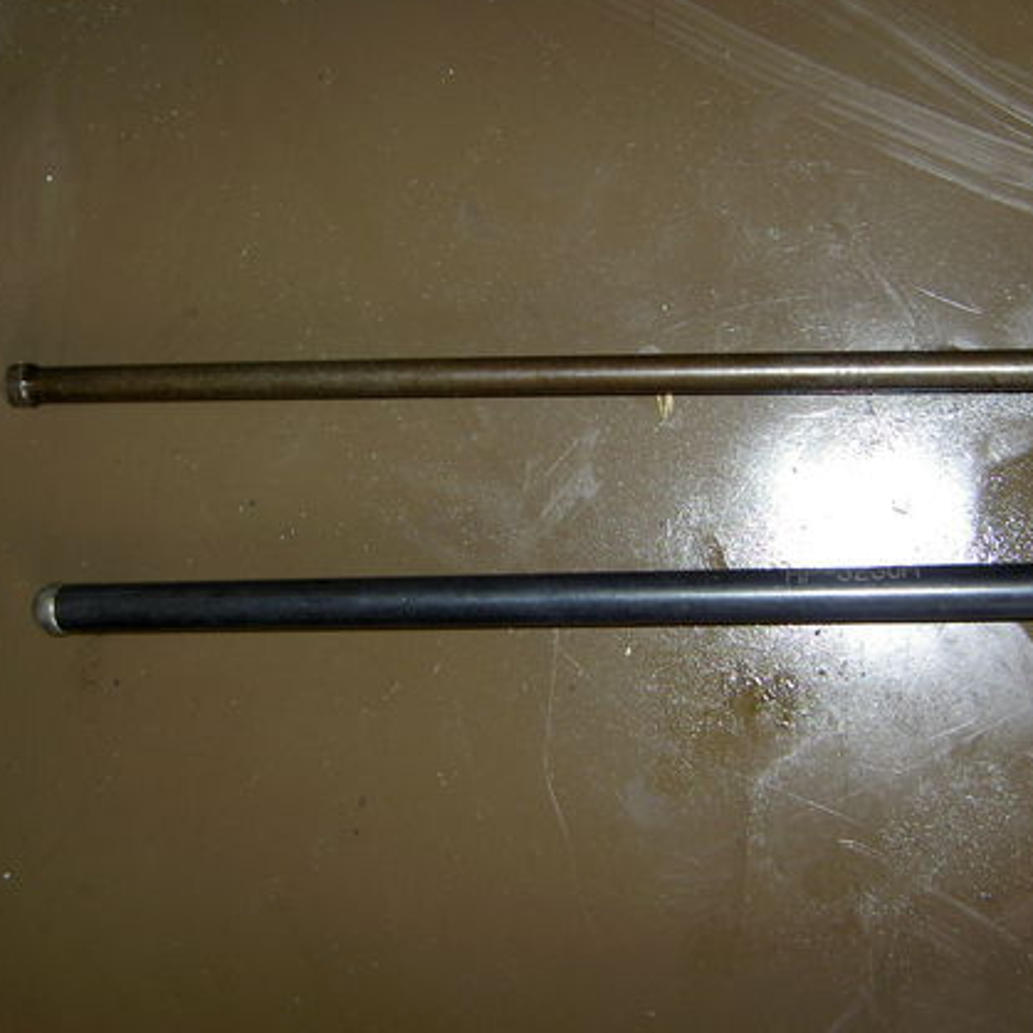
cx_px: 596
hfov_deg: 36.7
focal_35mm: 46
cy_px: 519
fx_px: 1553
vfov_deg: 36.8
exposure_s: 1/60
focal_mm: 5.6
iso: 50
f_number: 2.8
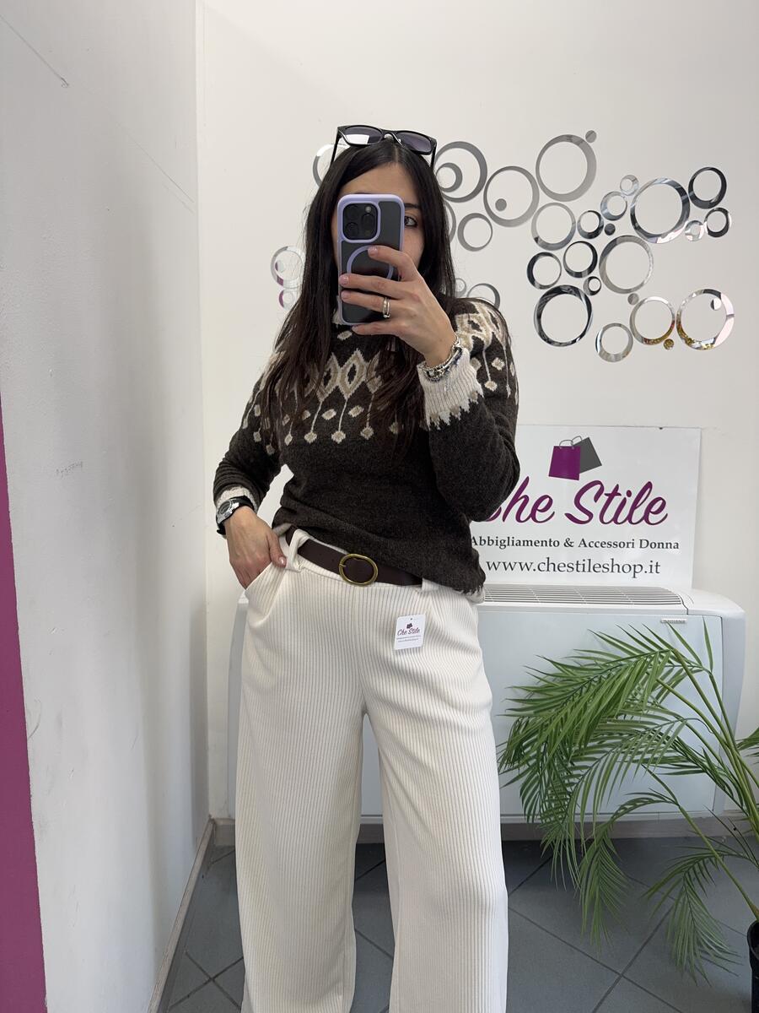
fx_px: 702
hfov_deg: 56.8
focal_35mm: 24
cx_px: 380
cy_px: 506
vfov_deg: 71.6
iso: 100
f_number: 1.78
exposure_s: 1/100
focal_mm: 6.76
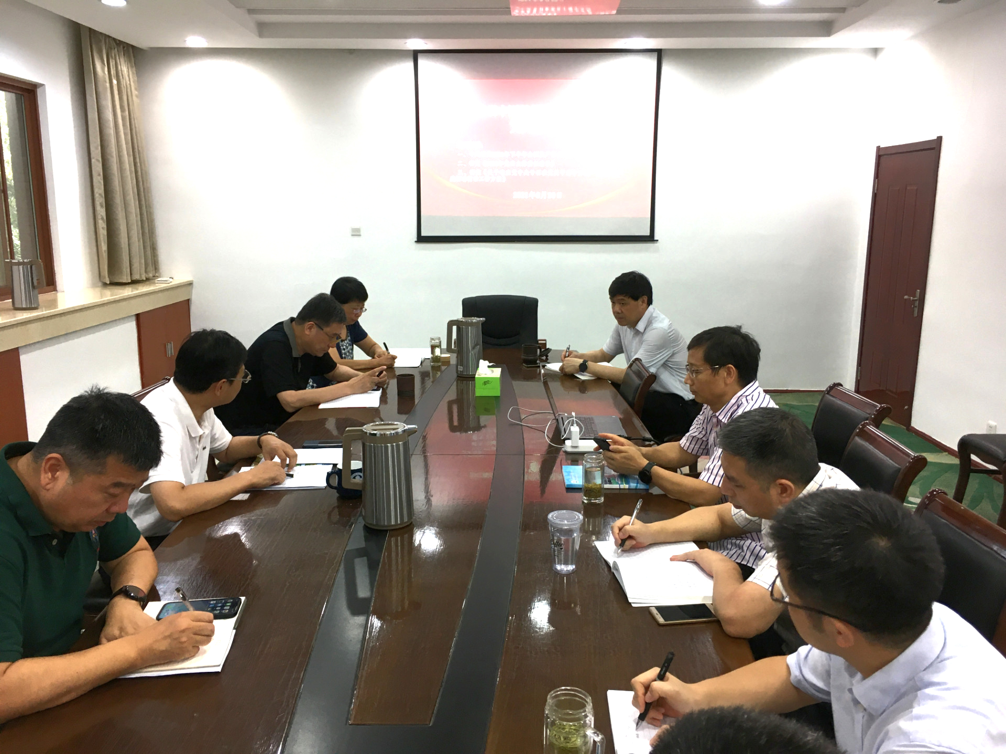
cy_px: 377
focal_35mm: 29
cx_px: 503
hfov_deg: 61.7
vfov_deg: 48.2
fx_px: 843
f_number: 2.2
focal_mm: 4.2
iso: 80
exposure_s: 1/33
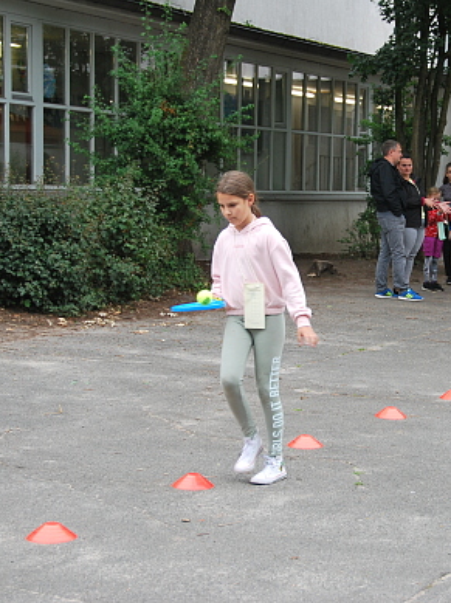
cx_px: 373
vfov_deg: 22.5
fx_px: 1514
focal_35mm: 87
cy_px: 302
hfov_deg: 16.8
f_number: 5
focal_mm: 40
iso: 200
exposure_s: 1/80
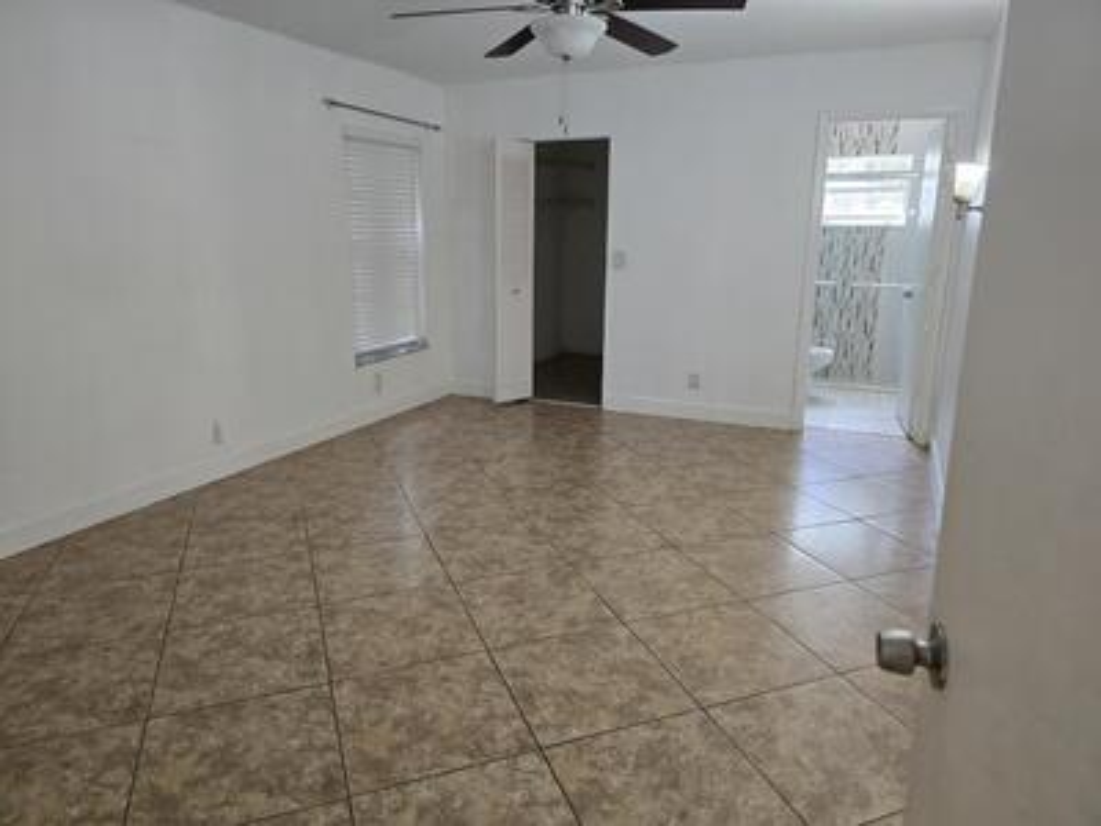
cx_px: 550
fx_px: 732
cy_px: 413
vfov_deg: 58.9
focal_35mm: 23
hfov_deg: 73.9
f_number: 1.7
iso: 640
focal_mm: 6.3
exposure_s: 1/120
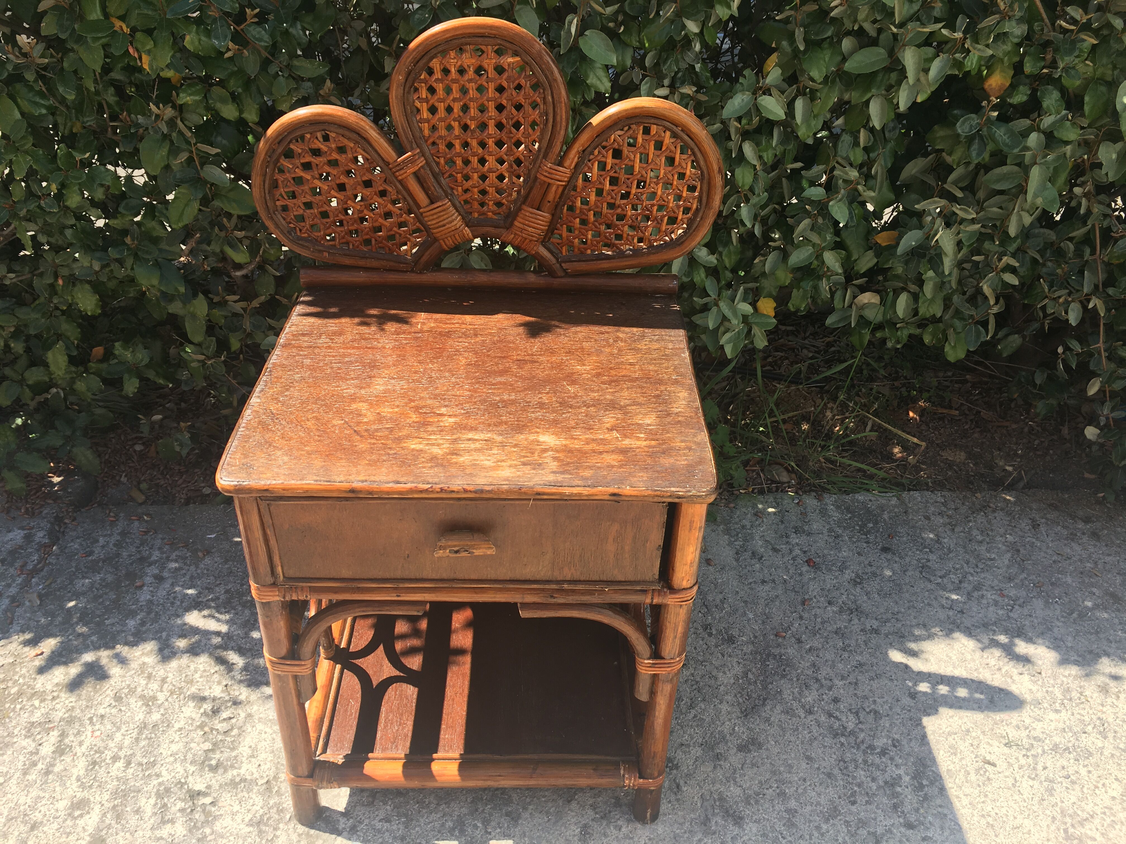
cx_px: 563
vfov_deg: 48.2
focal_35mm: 29
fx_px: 943
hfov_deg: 61.7
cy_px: 422
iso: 25
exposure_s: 1/478
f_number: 2.2
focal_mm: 4.15
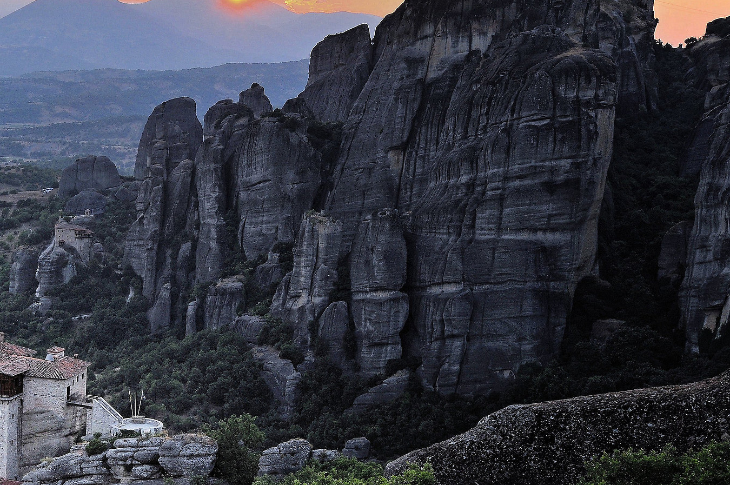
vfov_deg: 21.2
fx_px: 1296
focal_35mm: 64
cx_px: 141
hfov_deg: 30.6
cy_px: 264
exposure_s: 1/125
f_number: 5.6
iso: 200
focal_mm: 24
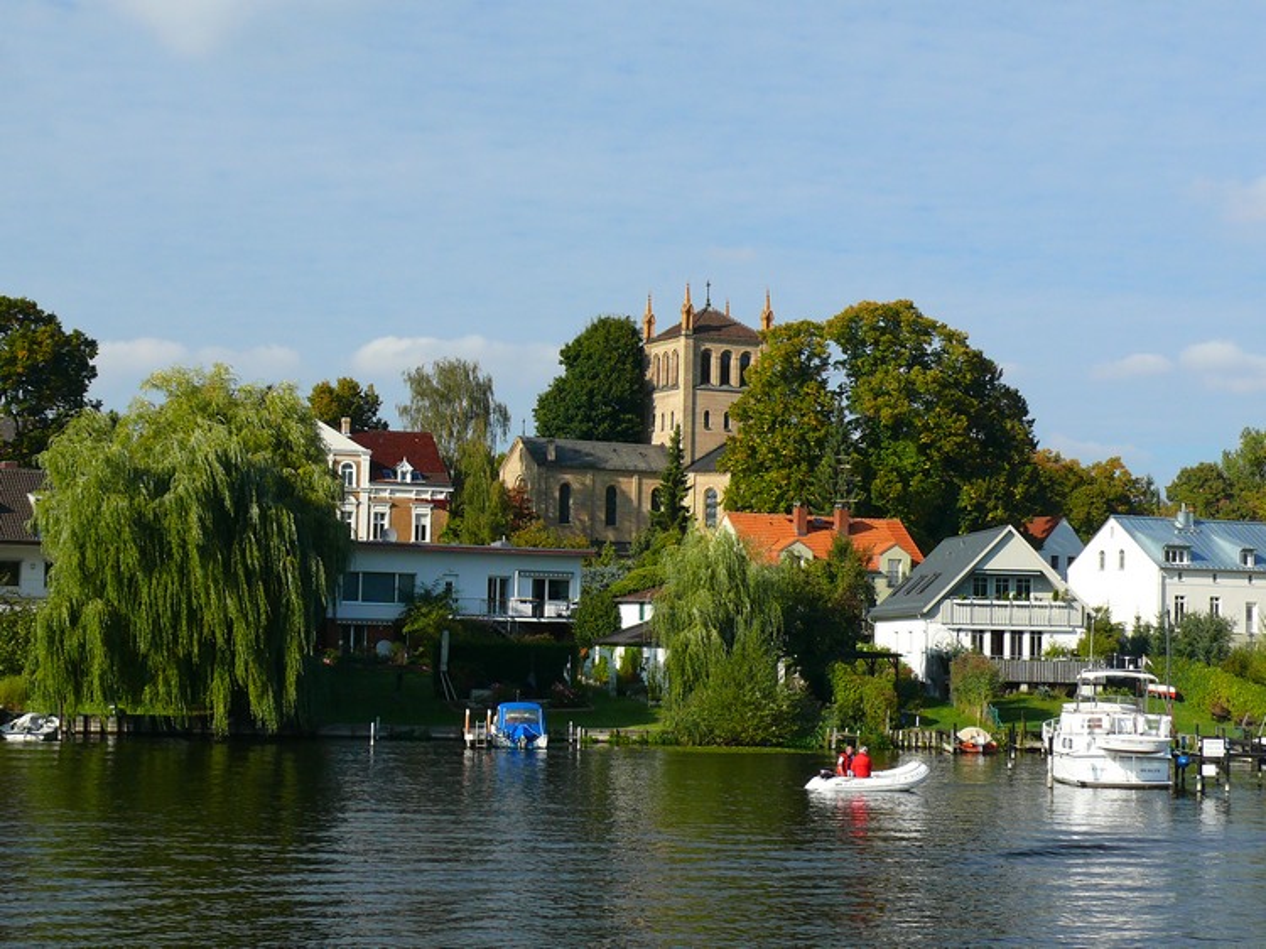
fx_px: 2376
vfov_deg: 22.6
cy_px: 474
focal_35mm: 65
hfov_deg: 29.8
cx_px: 633
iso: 100
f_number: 4.5
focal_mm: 11.5
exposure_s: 1/250
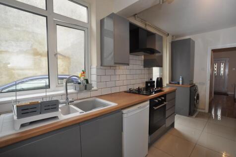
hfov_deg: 95.0
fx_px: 108
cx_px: 118
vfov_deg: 72.0
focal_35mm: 16
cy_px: 78
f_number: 4.5
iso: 400
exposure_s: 1/60
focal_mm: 11
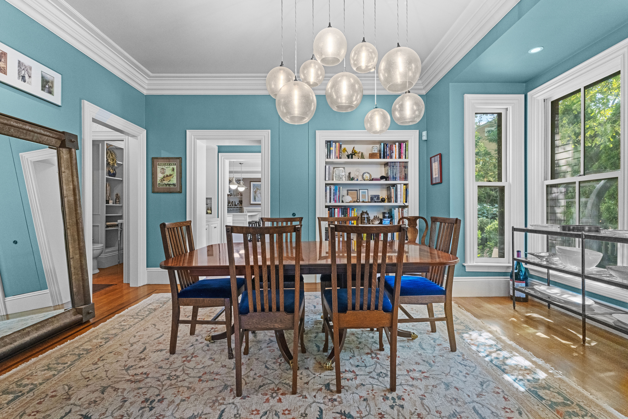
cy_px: 210
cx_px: 314
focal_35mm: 16
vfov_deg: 74.1
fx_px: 277
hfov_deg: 97.1
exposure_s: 1/10
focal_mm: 15.9
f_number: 11
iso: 2500
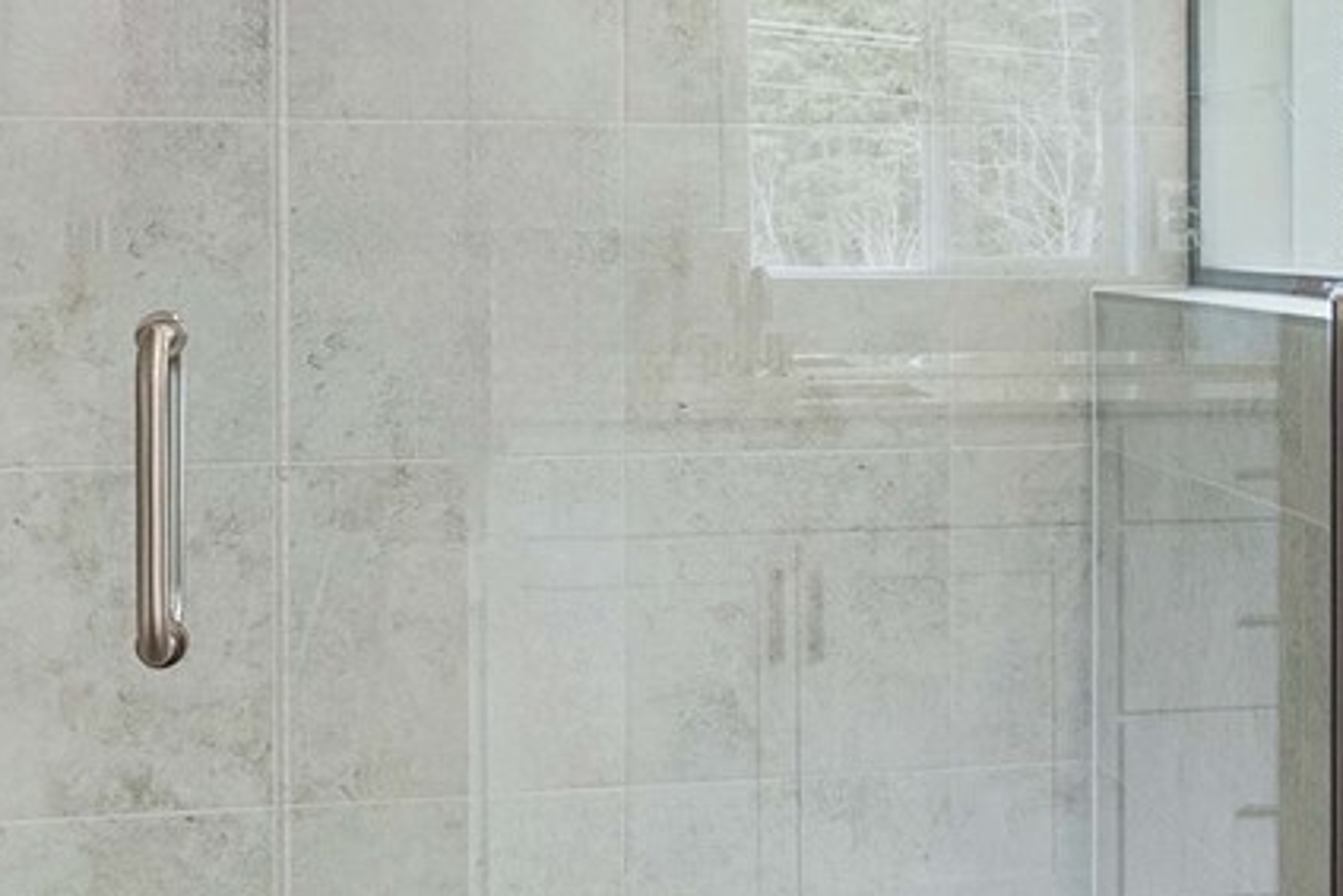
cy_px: 269
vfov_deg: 21.1
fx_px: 2388
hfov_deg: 30.3
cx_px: 1151
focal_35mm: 64
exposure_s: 1/60
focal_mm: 16
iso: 80
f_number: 7.1
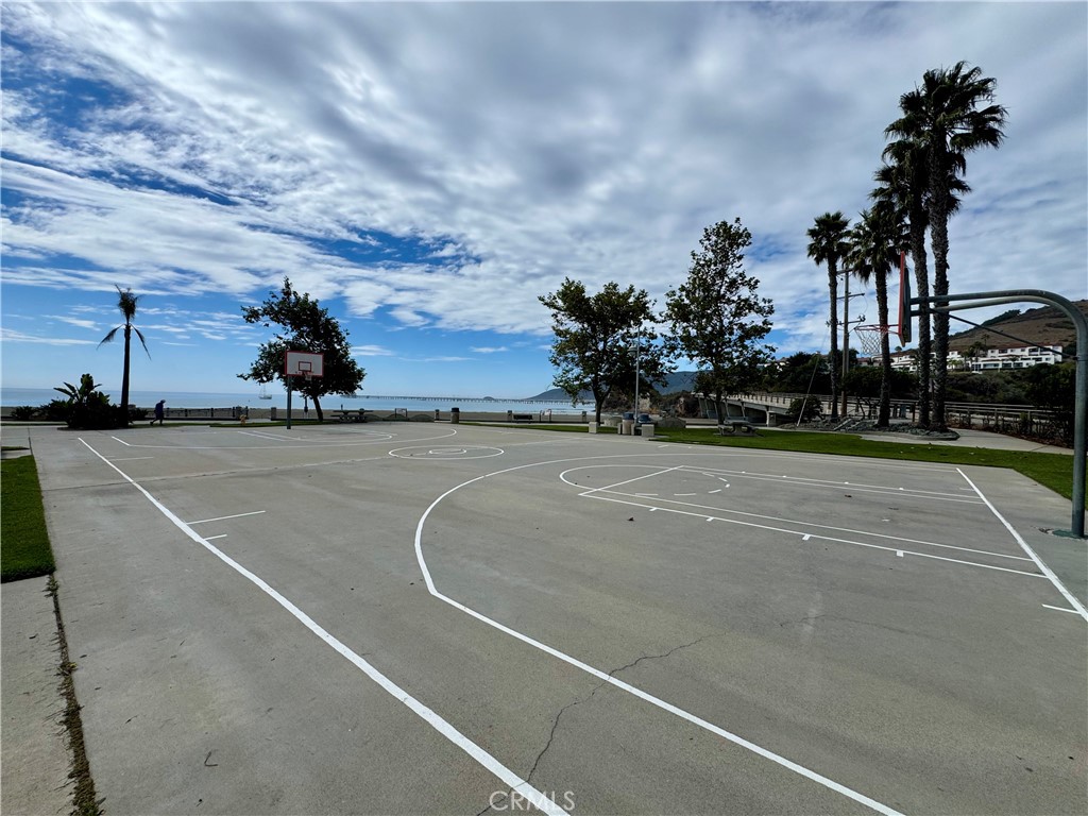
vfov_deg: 85.7
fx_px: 440
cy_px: 408
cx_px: 544
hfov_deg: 102.1
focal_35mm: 14
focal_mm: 2.22
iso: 40
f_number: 2.2
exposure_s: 1/3906
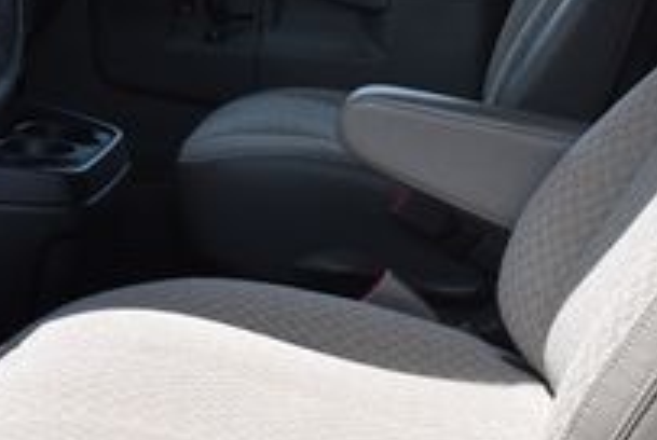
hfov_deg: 23.9
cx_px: 320
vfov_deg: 15.9
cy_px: 50
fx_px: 1553
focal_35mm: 85
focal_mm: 18
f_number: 7.1
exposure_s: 1/250
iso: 200
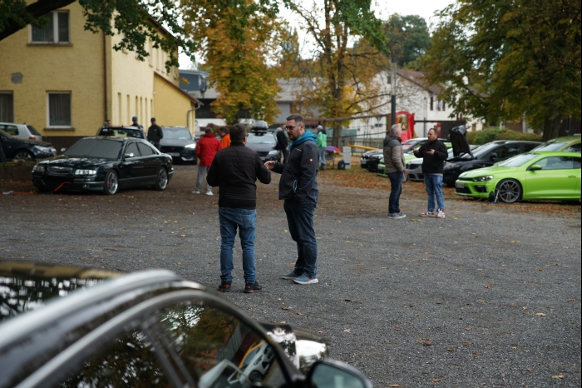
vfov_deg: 19.4
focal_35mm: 70
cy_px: 194
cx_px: 291
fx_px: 1131
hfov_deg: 28.9
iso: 400
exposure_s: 1/250
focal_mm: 70
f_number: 3.5
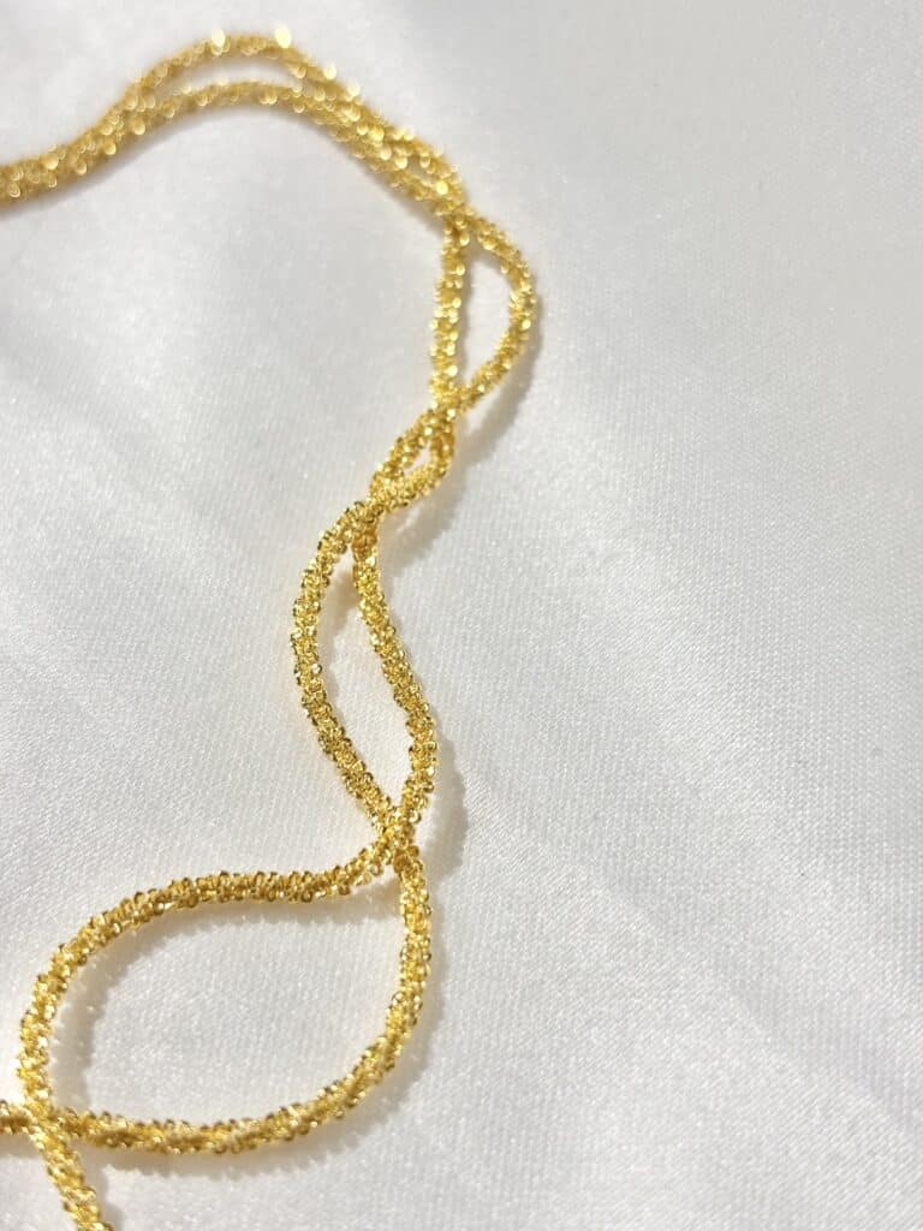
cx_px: 462
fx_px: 1849
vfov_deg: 36.8
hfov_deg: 28.0
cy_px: 616
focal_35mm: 52
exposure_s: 1/327
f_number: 1.6
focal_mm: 5.96
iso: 32
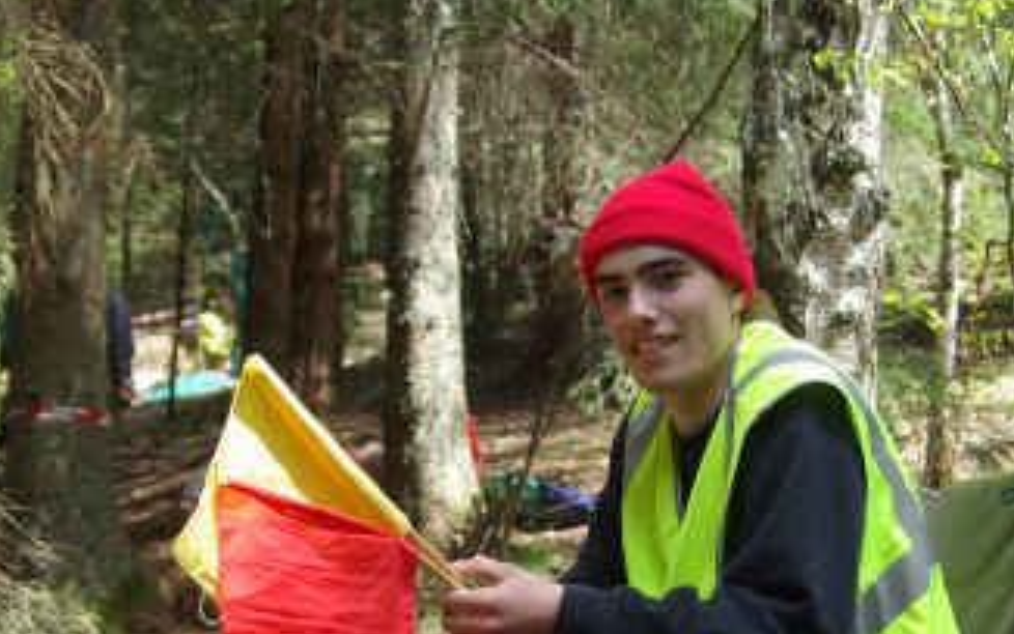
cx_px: 417
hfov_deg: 22.3
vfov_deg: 13.9
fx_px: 2569
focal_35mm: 93
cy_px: 614
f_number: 4.5
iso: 100
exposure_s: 1/90
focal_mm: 33
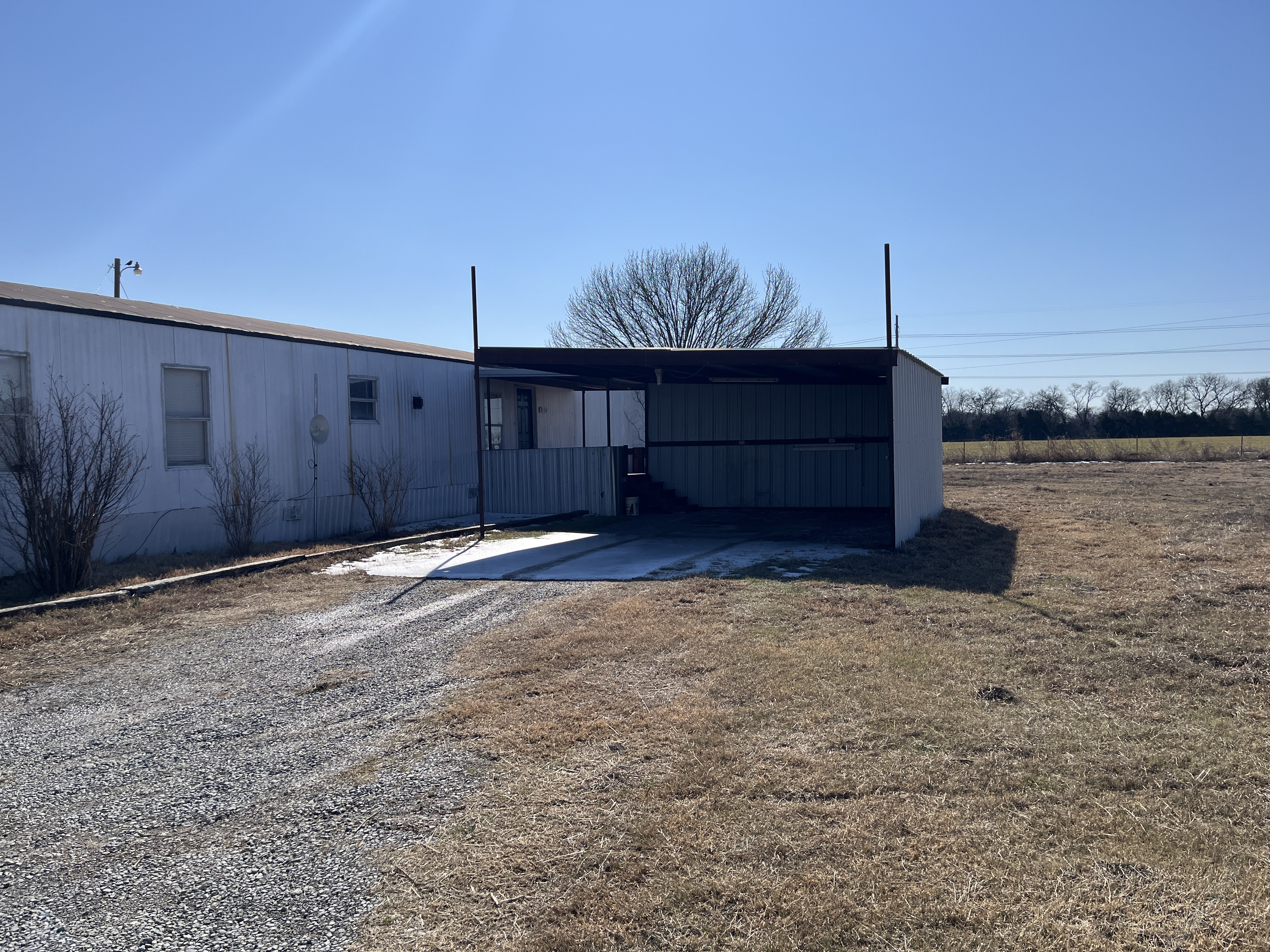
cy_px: 476
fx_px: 954
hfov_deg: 67.3
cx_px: 635
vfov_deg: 53.1
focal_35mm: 26
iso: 50
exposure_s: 1/7874
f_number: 1.6
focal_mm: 5.1
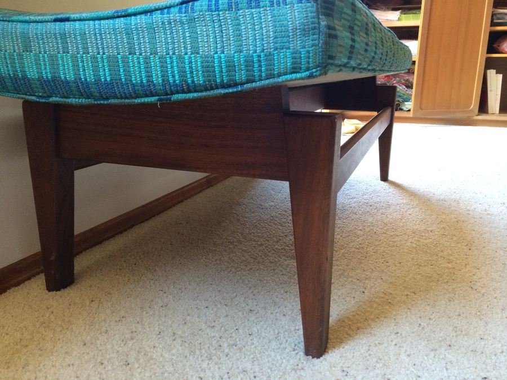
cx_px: 254
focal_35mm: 30
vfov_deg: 46.8
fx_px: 439
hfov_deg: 60.0
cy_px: 190
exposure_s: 1/30
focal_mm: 4.12
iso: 160
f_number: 2.2
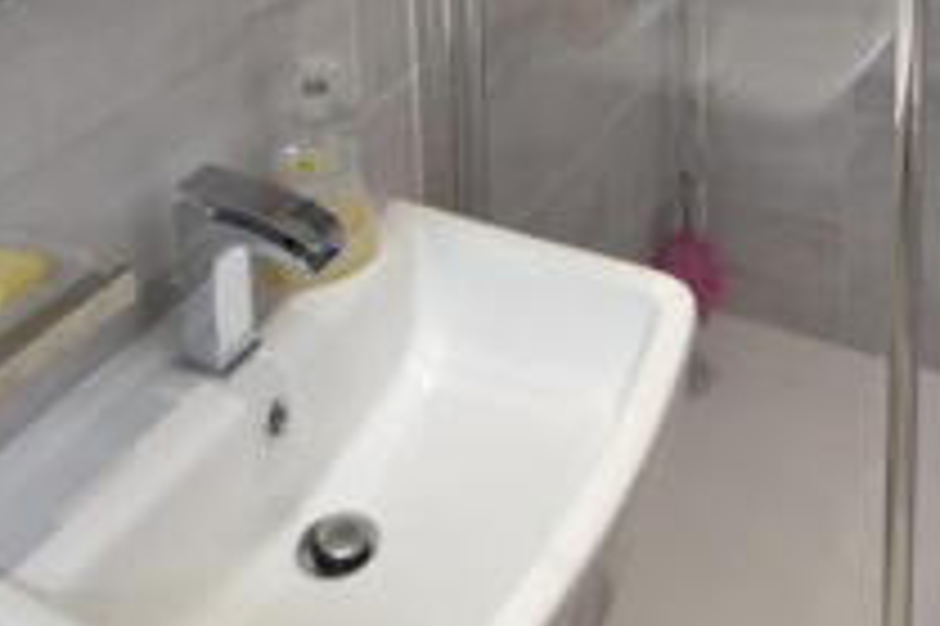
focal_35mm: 47
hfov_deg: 41.7
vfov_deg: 23.0
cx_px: 564
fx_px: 1226
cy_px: -322
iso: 640
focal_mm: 10
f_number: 4
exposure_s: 1/60
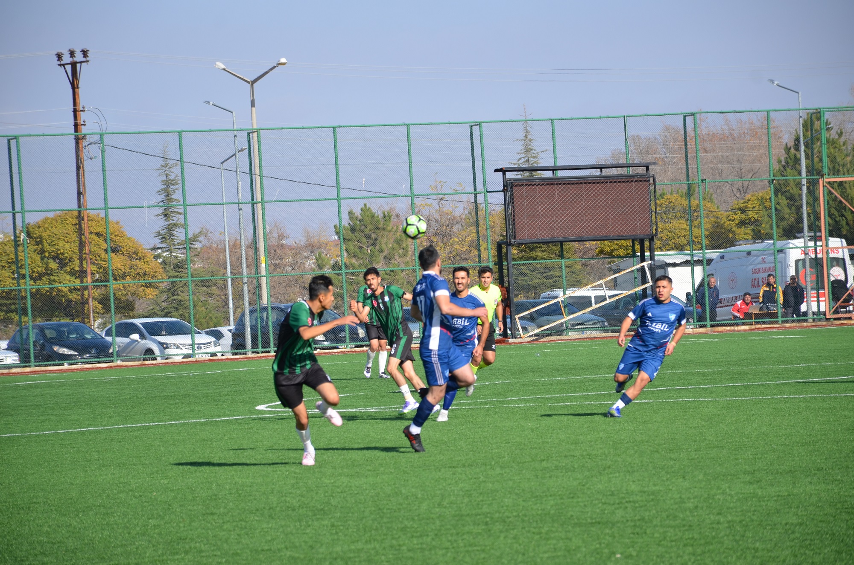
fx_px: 4971
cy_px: 282
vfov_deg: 6.5
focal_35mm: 210
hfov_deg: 9.8
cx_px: 427
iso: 200
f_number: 6.3
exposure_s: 1/640
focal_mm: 140
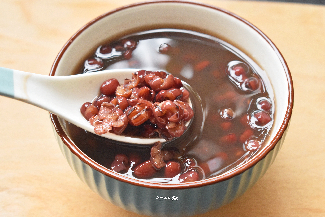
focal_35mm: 82
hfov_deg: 24.6
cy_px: 108
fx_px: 745
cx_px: 162
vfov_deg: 16.6
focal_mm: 55
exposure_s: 1/160
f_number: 5.6
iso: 800
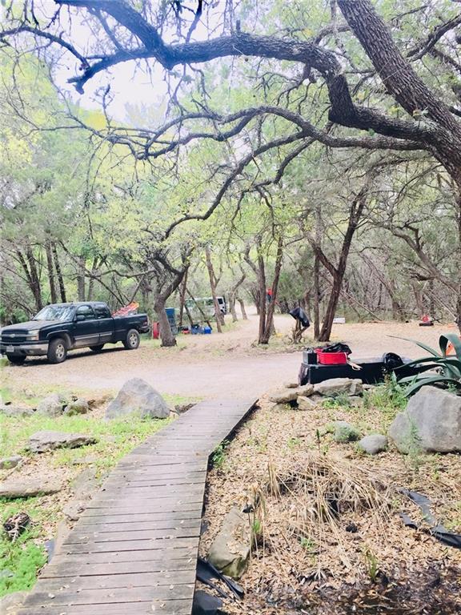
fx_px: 515
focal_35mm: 29
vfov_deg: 61.7
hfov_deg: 48.2
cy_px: 308
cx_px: 230
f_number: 2.2
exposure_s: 1/60
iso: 40
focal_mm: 4.15
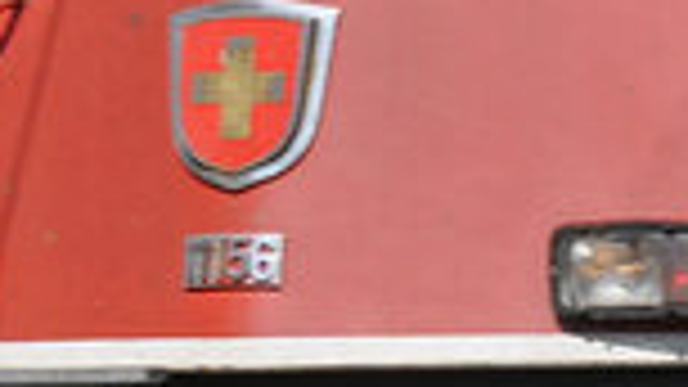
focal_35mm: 715
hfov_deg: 3.0
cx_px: 1821
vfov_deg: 1.7
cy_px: -389
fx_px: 13041
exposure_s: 1/1000
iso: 200
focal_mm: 58
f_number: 5
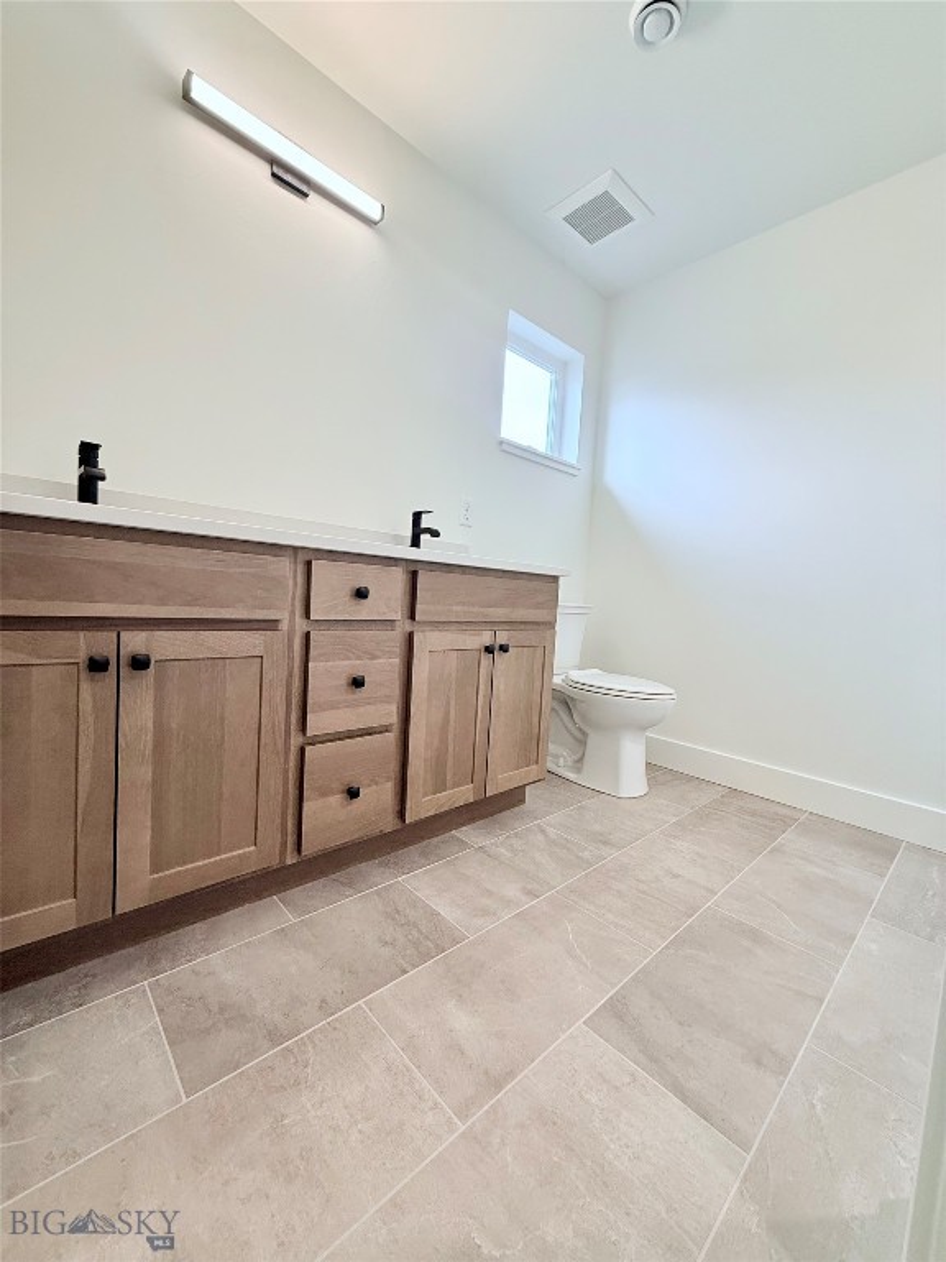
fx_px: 510
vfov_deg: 102.1
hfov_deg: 85.7
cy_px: 631
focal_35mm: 14
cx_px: 473
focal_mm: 2.22
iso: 250
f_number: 2.2
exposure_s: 1/120
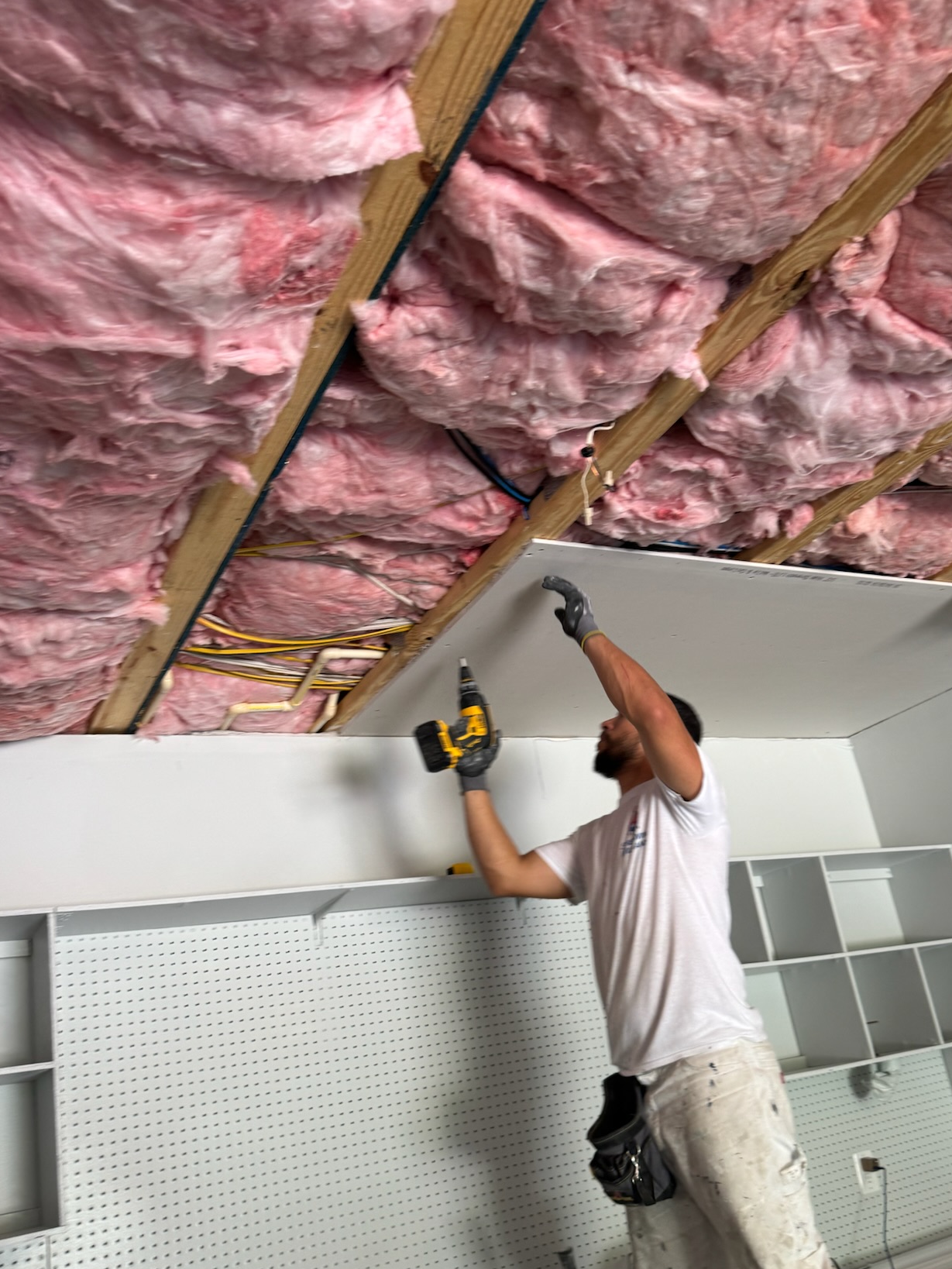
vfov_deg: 59.7
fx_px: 1100
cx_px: 552
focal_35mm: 30
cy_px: 718
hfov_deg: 46.6
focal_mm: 6.76
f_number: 1.78
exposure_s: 1/60
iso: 125
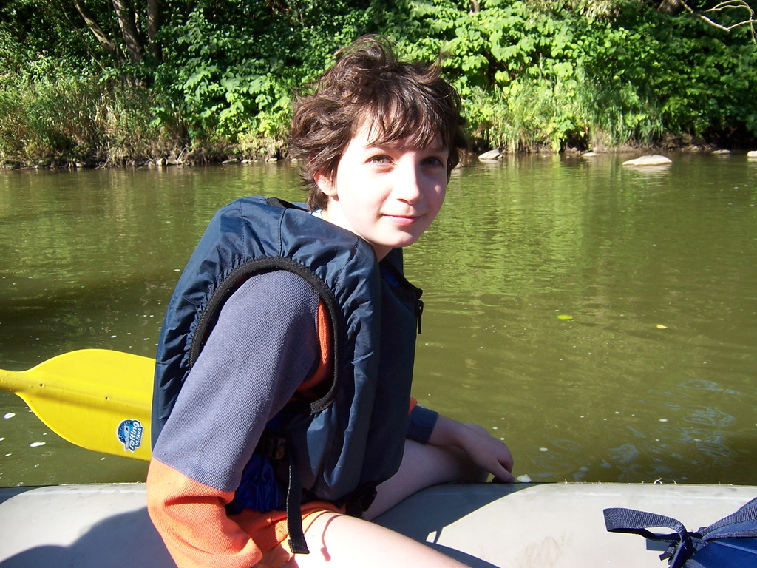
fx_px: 722
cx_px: 378
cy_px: 284
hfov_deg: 55.4
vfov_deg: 42.9
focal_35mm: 33
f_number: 3.4
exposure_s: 1/250
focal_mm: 5.5
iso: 80
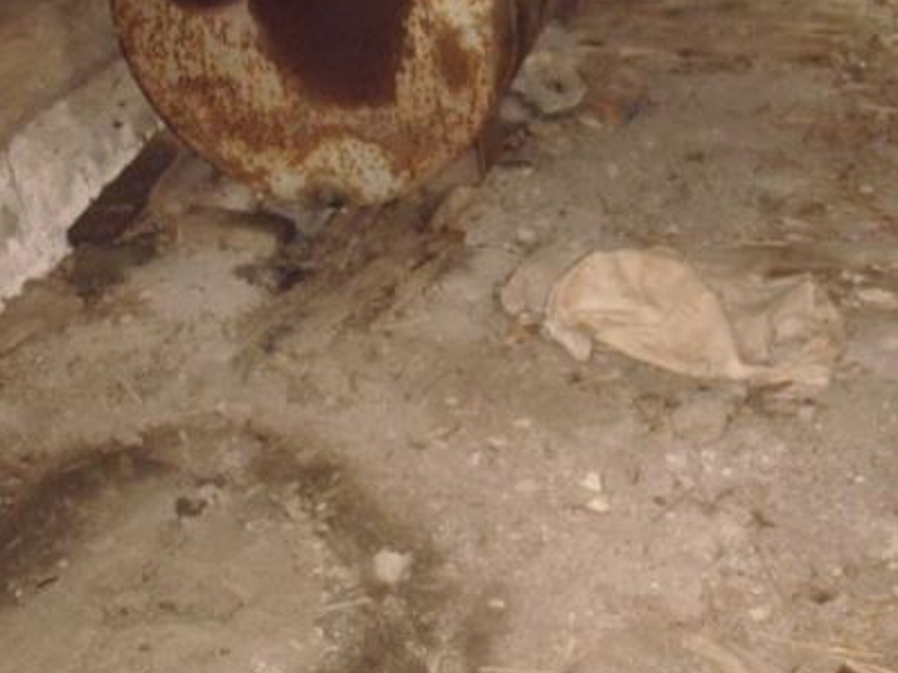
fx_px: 1426
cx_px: 467
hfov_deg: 35.0
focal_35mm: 55
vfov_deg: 26.5
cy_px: 287
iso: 250
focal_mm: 6.7
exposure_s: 1/30
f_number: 3.5
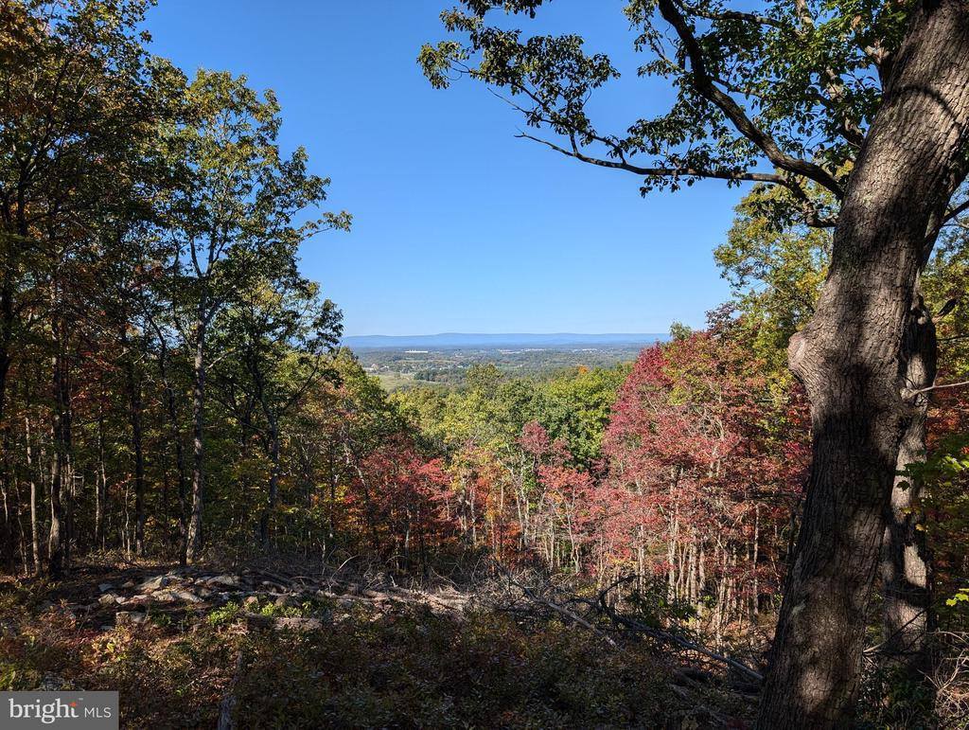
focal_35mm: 24
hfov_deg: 71.5
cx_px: 484
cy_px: 365
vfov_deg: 56.9
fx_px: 673
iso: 21
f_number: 1.68
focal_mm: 6.9
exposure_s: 1/1011
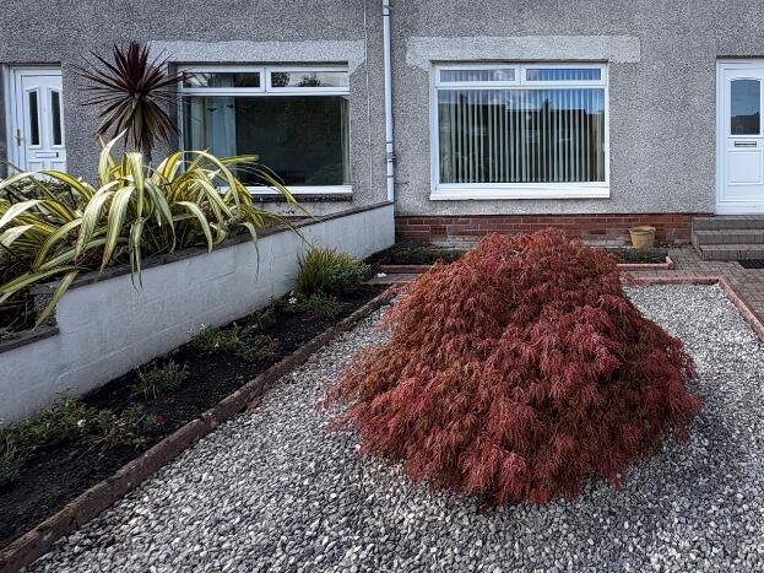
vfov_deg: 56.8
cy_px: 166
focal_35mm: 23
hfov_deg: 66.7
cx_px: 618
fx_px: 508
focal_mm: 2.22
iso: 40
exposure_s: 1/561
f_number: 2.2
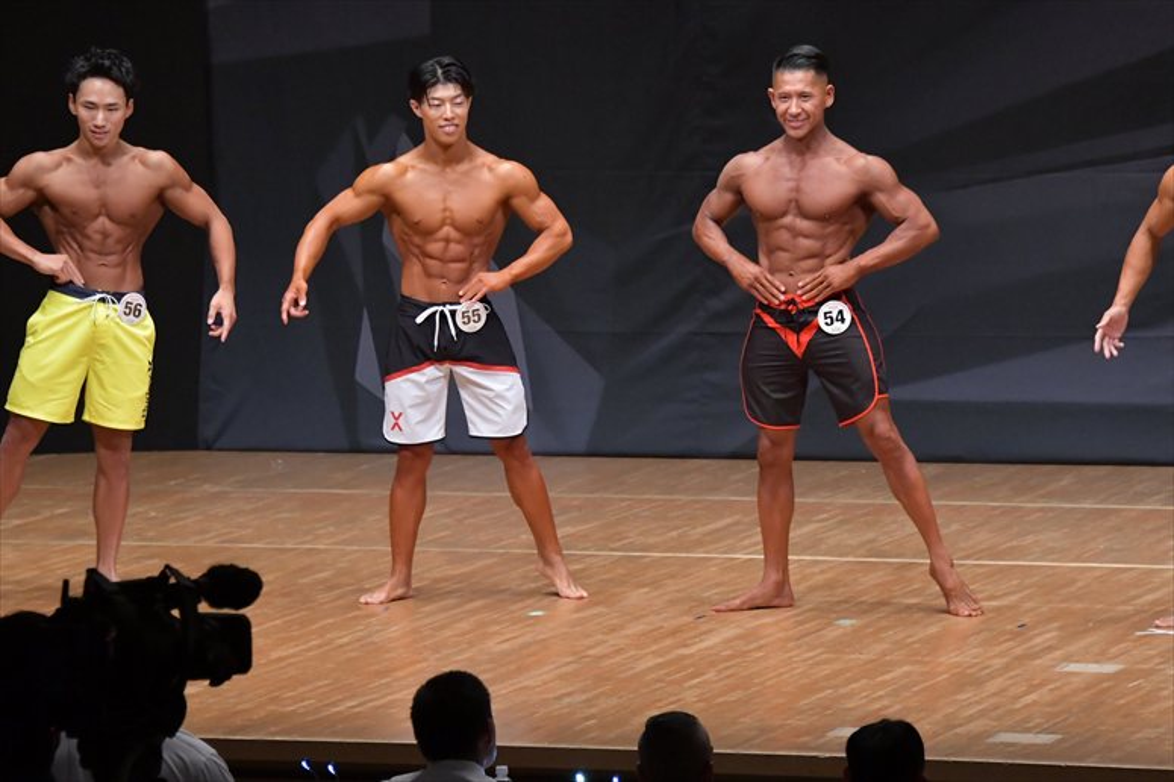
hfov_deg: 8.6
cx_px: 587
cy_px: 391
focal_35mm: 240
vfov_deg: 5.7
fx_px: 7823
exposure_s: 1/400
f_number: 5.6
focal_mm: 160
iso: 6400
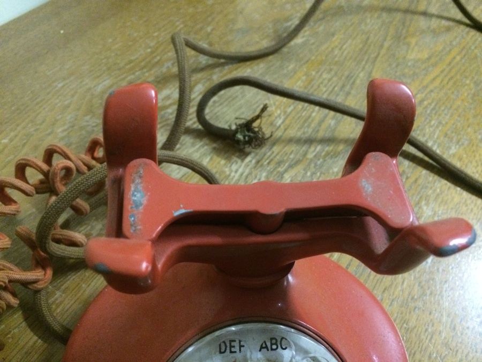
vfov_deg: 46.8
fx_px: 418
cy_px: 181
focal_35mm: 30
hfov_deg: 60.0
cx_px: 241
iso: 640
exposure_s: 1/15
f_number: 2.2
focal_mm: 4.12
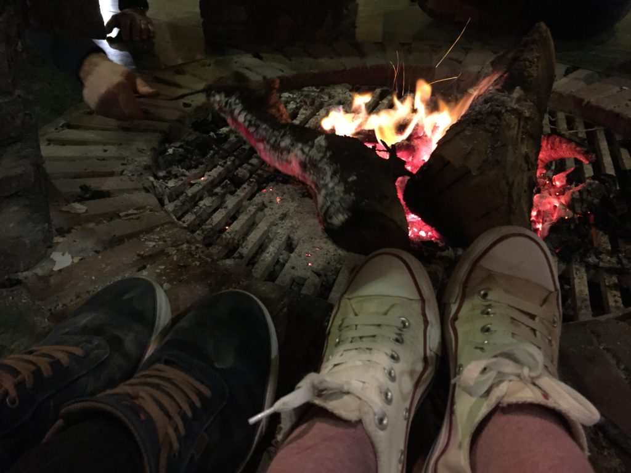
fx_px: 529
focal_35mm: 29
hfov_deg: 61.7
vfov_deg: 48.2
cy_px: 236
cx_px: 316
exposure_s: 1/17
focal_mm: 4.15
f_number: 2.2
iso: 800
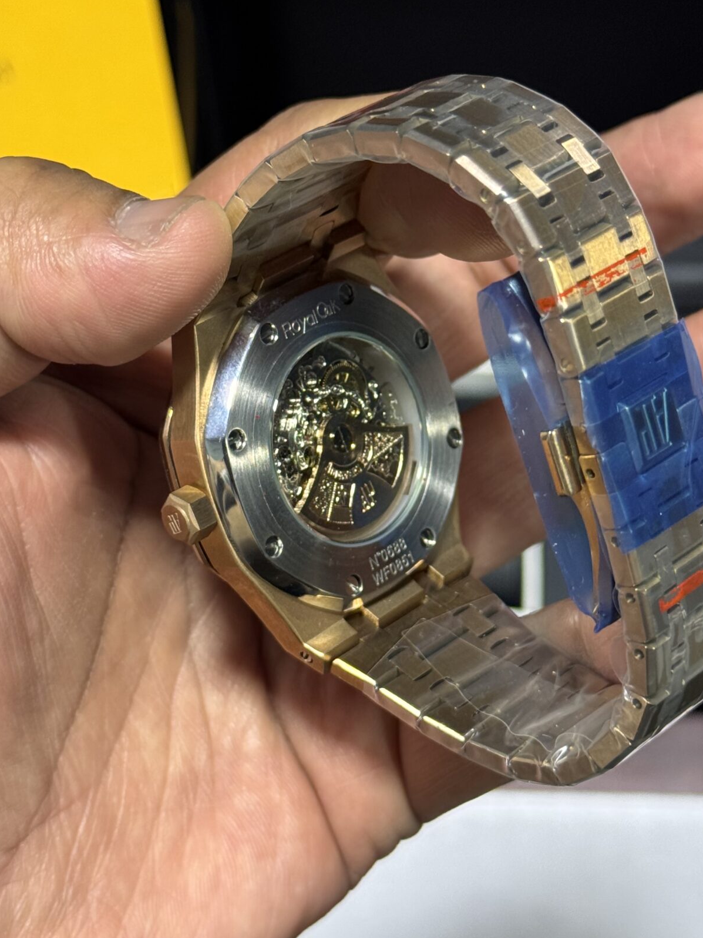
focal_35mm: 77
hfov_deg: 19.1
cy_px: 411
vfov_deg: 25.3
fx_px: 2085
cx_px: 382
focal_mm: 6.76
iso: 160
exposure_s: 1/50
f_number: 1.78
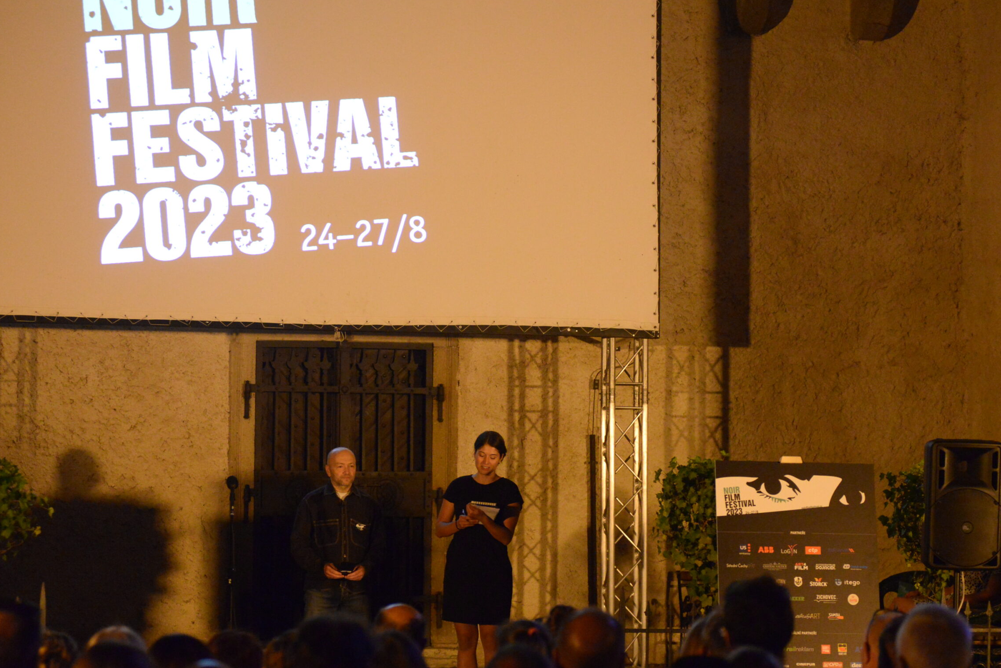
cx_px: 517
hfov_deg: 22.6
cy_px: 356
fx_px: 2503
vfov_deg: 15.2
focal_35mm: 90
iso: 6400
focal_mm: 80
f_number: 3.5
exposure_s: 1/60
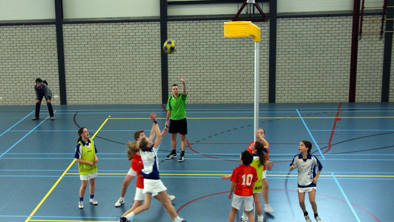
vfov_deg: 29.0
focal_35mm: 41
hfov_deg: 49.4
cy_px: 130
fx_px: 428
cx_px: 197
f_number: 6.3
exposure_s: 1/100
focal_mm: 26
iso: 800
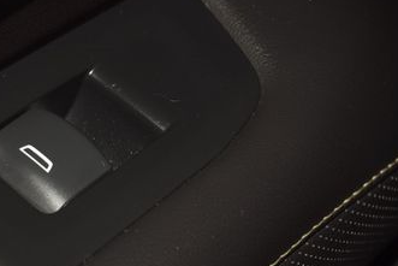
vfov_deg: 6.8
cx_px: 105
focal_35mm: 203
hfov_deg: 10.1
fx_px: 2245
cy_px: 165
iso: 100
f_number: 8
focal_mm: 70
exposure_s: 1/125
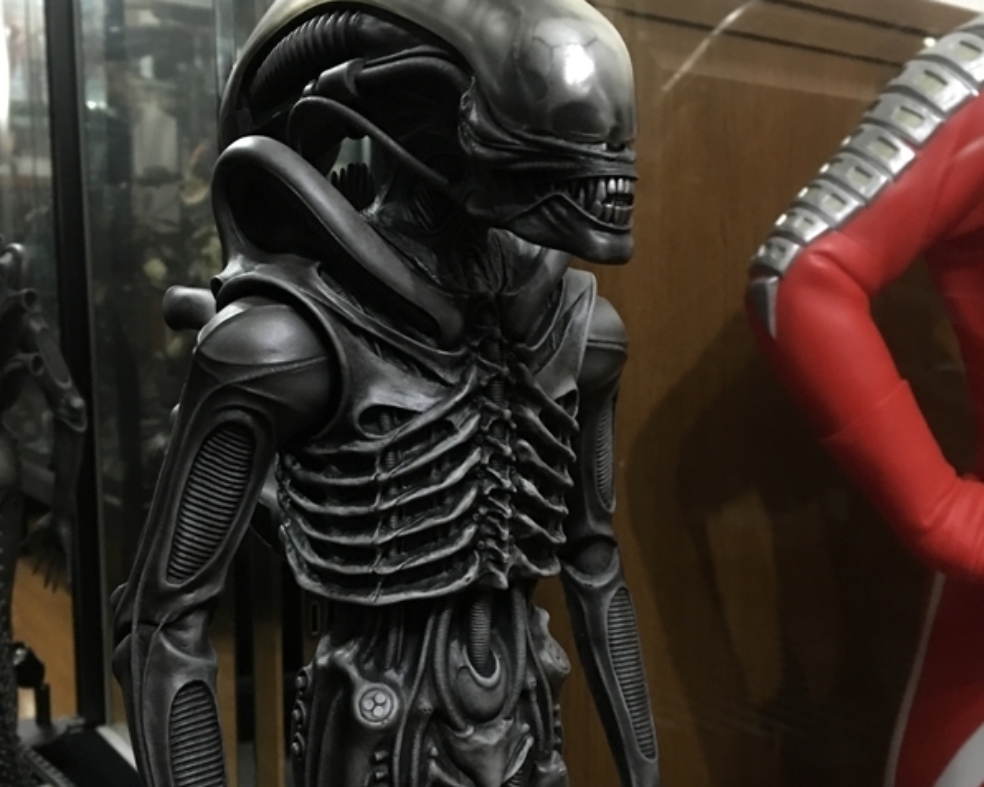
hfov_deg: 47.9
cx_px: 492
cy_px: 447
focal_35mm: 38
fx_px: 1107
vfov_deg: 39.1
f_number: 2.2
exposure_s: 1/4
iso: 80
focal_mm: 4.15
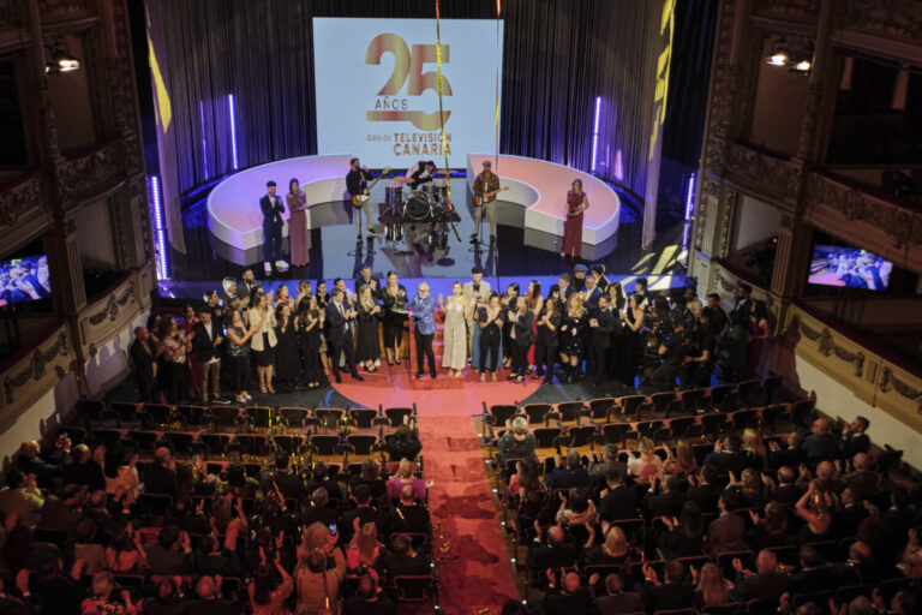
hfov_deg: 53.1
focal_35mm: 36
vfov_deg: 36.9
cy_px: 308
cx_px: 461
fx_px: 922
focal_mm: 24
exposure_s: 1/125
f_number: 4.5
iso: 3200
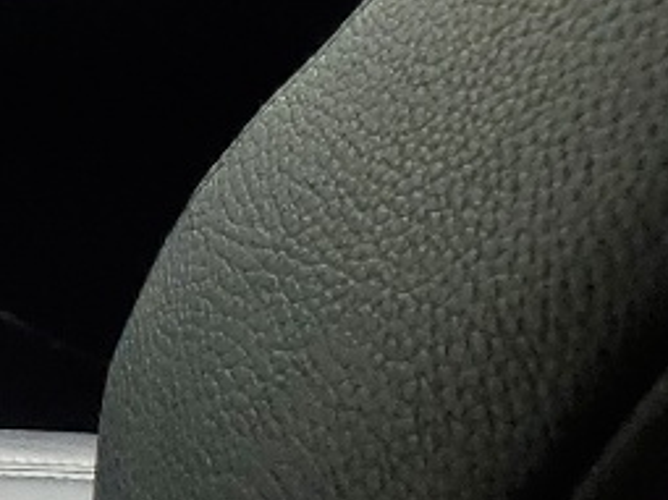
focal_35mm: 163
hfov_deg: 9.8
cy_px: 516
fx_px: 3144
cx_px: -1200
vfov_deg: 9.0
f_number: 1.5
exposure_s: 1/286
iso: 50
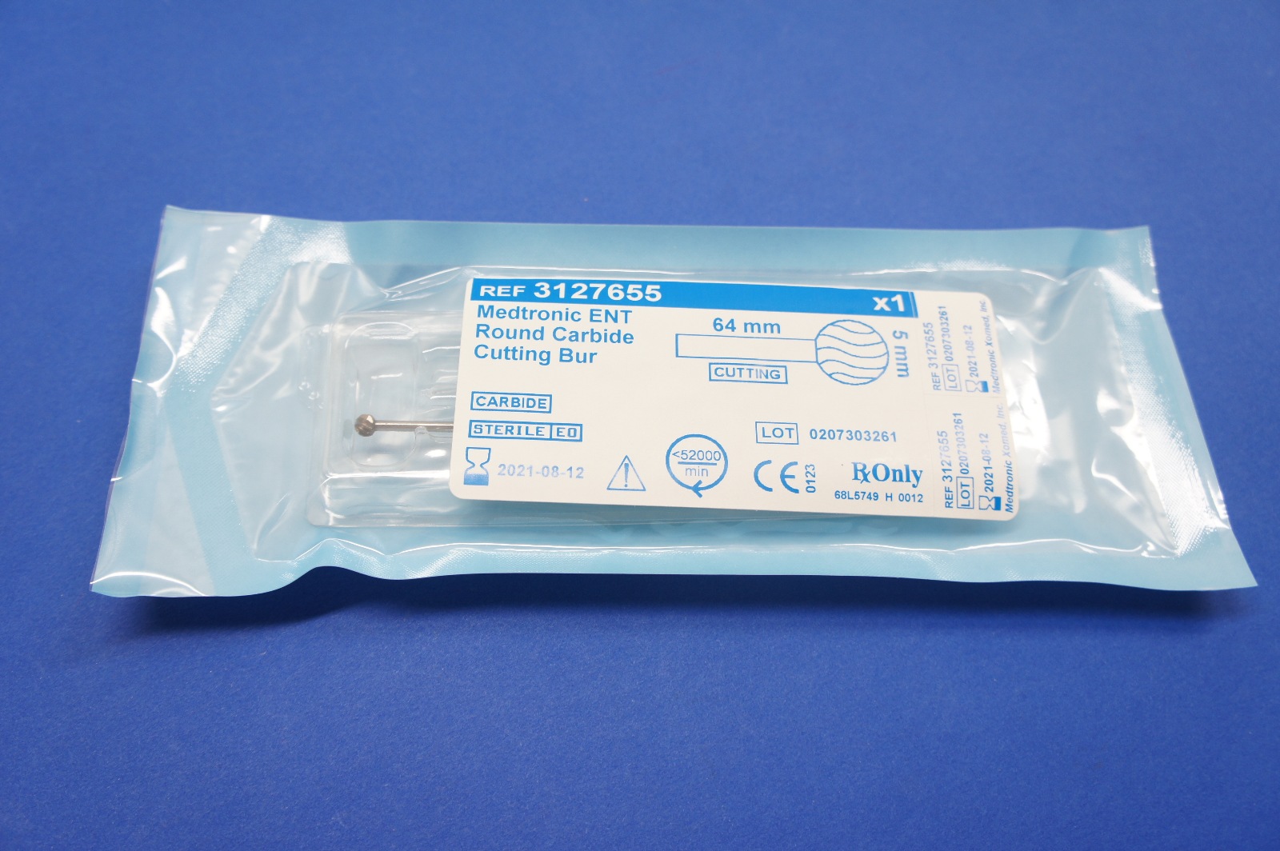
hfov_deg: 57.3
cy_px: 426
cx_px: 640
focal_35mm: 33
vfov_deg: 39.9
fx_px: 1172
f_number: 4.5
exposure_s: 1/50
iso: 200
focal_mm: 22
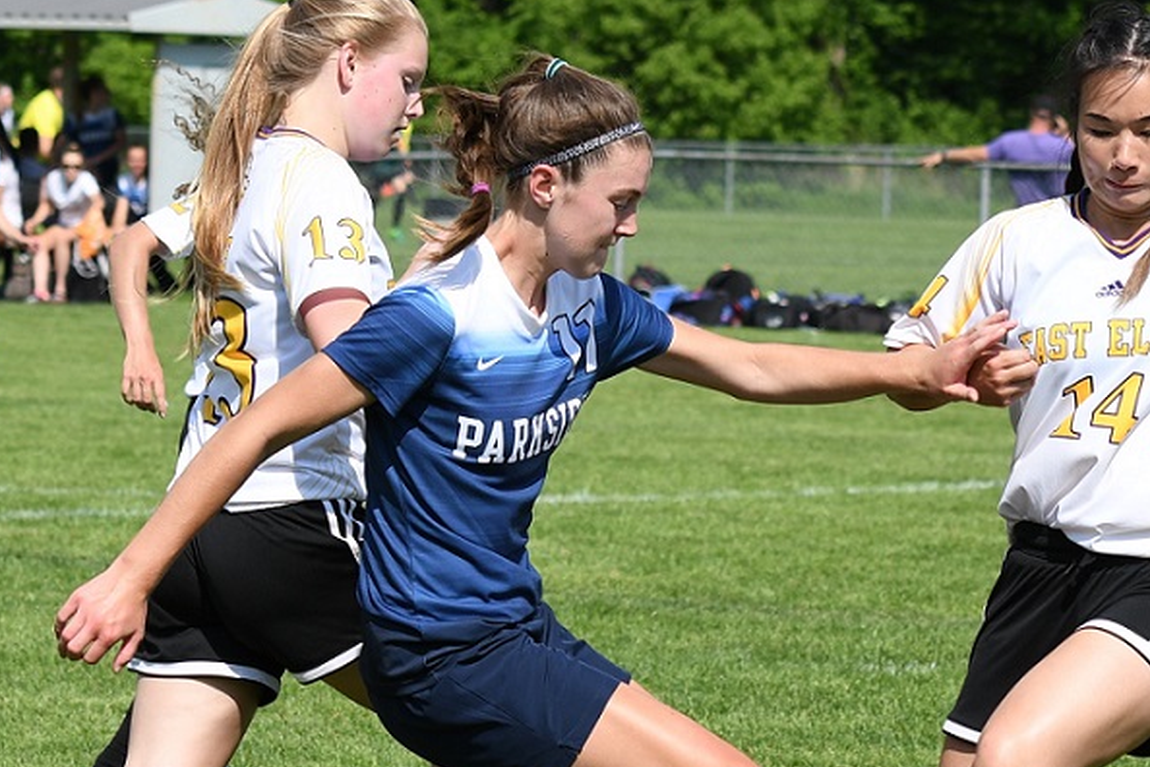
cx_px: 829
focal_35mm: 167
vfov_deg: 8.2
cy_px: 600
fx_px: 5334
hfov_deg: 12.3
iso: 125
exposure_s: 1/1000
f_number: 5
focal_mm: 70
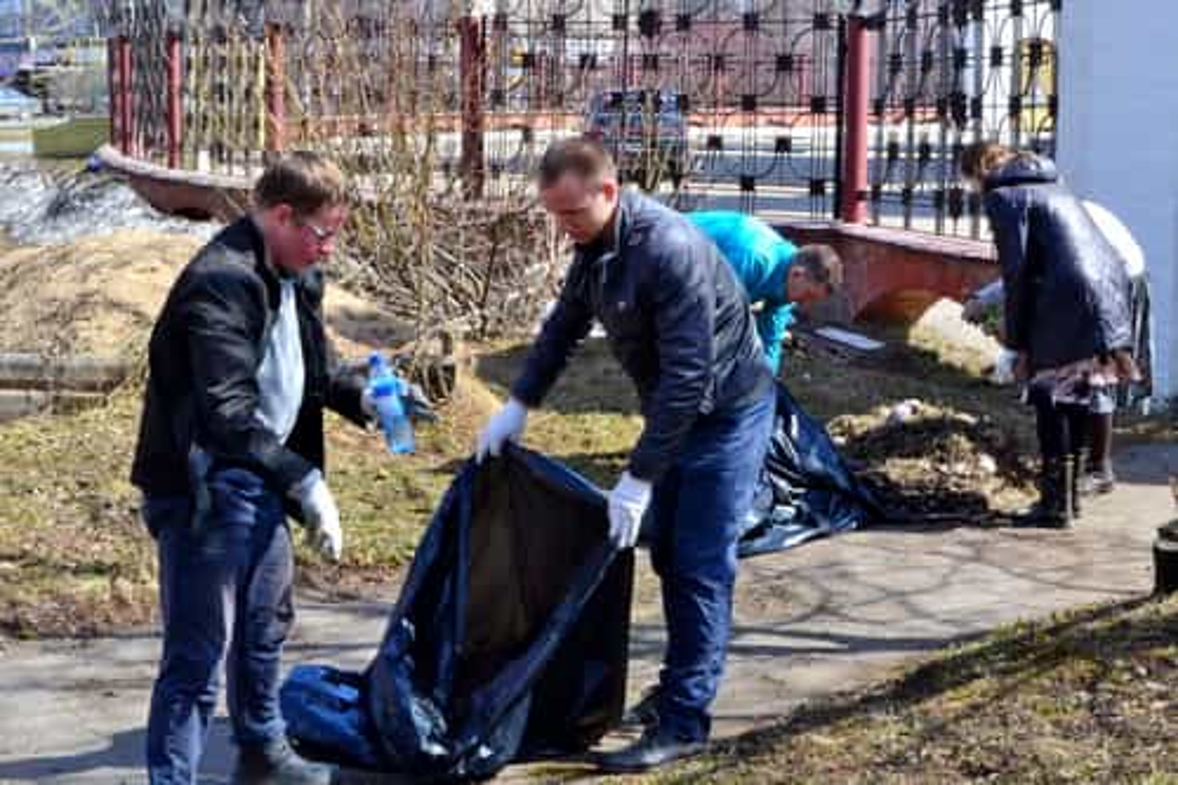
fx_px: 1963
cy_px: 392
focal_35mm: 60
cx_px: 589
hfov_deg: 33.4
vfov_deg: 22.6
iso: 1600
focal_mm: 40
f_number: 36
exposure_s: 1/80
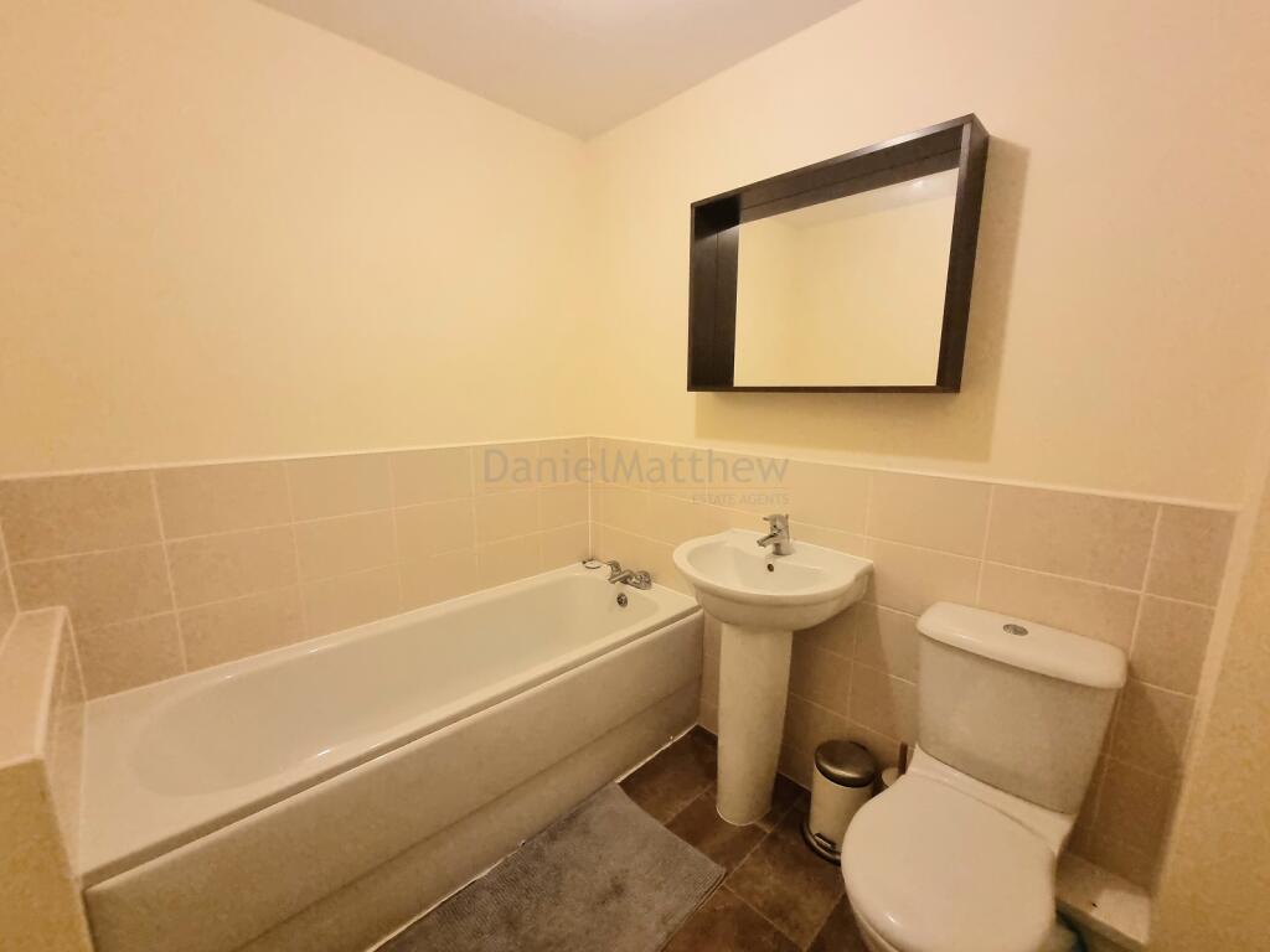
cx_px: 635
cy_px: 476
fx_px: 477
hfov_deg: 106.2
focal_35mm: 13
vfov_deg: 89.9
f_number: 2.2
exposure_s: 1/33
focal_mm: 2.2
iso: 640
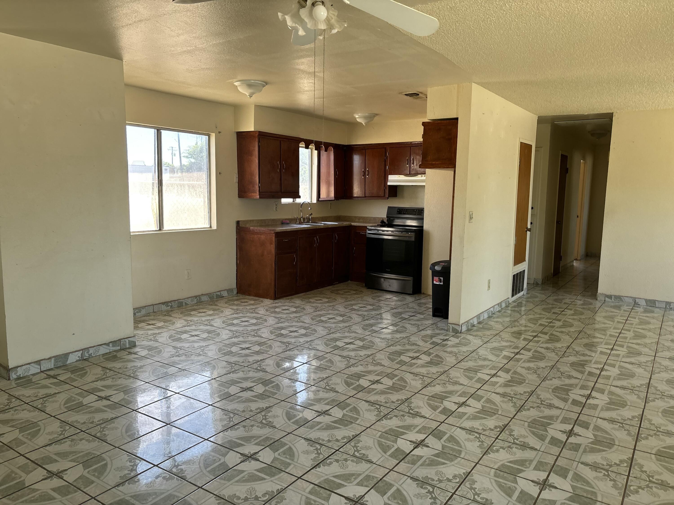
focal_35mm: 26
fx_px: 506
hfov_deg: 67.3
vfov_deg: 53.1
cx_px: 337
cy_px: 252
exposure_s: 1/121
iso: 100
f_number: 1.6
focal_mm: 5.96
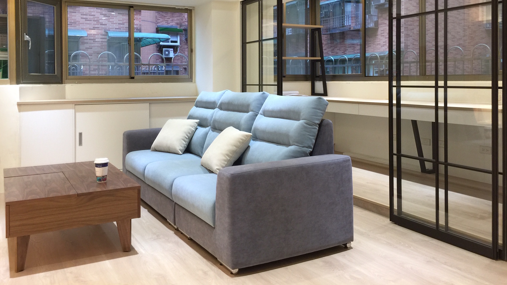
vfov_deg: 35.2
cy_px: 89
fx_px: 444
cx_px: 251
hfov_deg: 59.5
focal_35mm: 33
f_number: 2.2
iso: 40
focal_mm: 4.15
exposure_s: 1/30
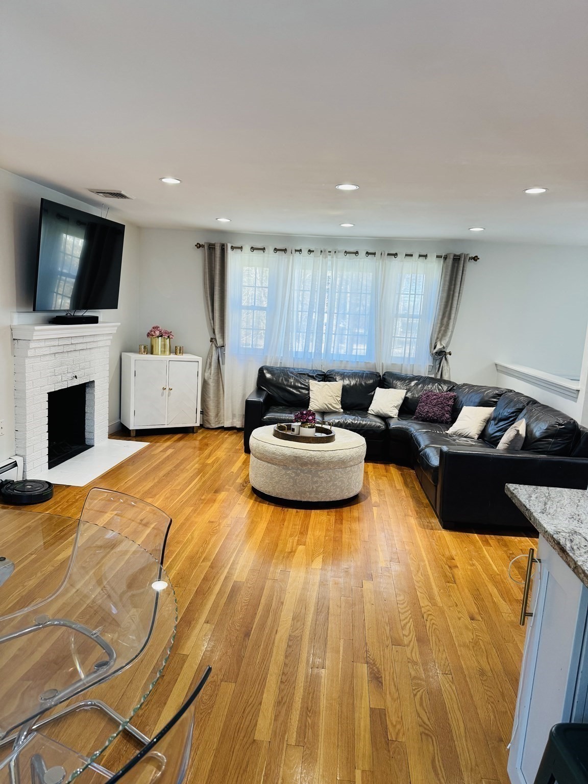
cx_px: 294
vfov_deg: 71.6
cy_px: 392
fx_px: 544
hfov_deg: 56.8
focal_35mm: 24
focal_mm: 6.76
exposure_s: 1/120
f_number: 1.78
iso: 160
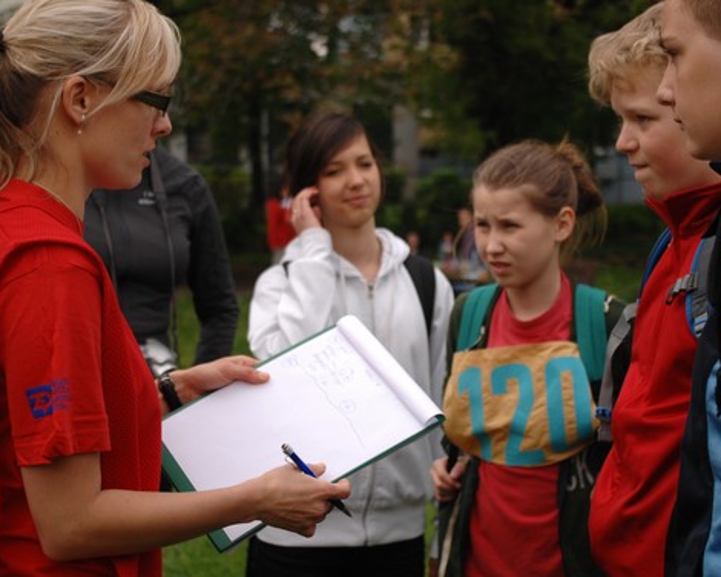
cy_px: 249
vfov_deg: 22.8
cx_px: 425
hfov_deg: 28.3
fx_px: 1430
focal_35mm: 67
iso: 200
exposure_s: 1/2000
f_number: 2.8
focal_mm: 28
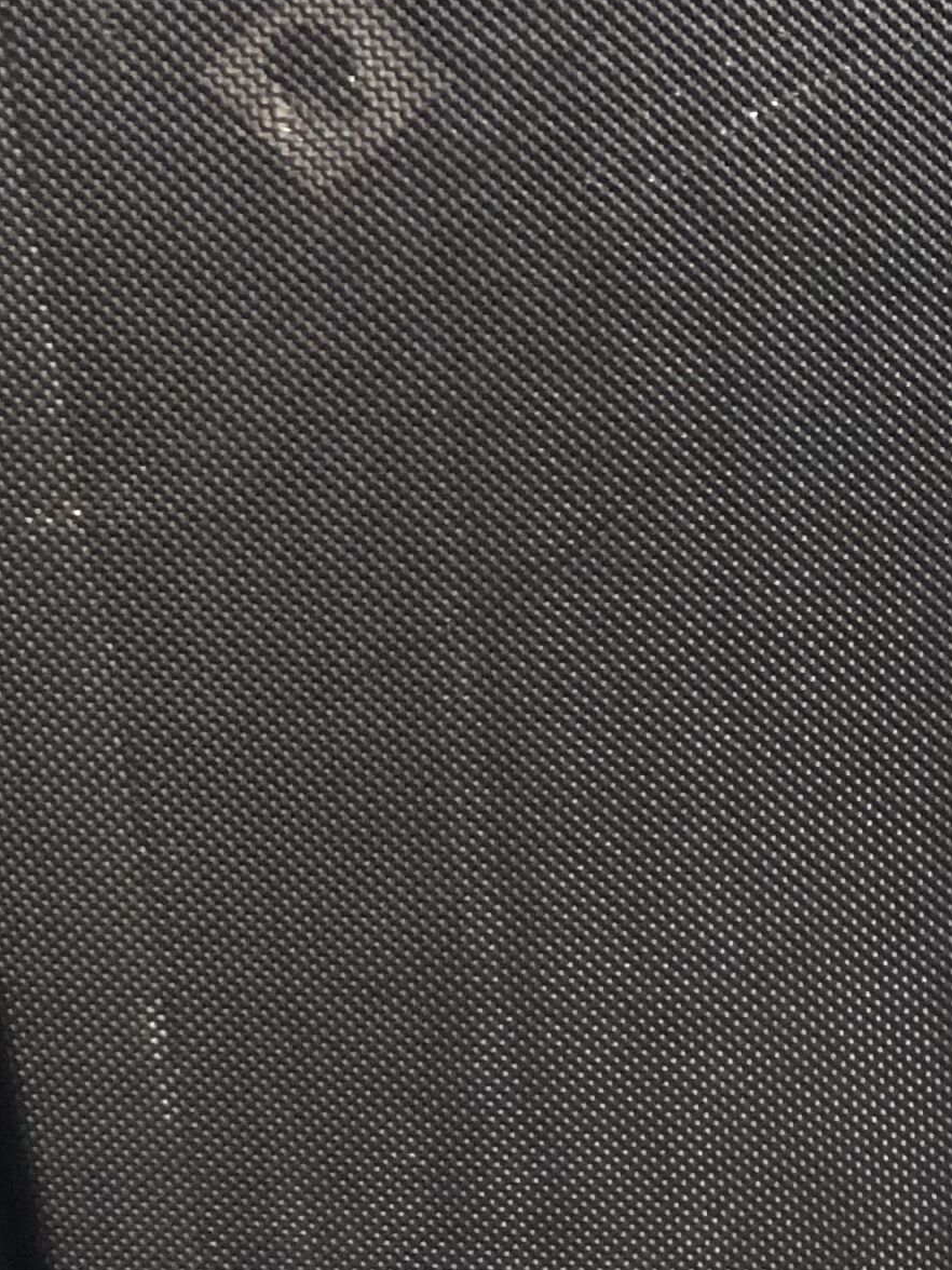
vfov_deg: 20.3
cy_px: 352
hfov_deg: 14.8
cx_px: 1216
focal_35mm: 96
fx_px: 3520
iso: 100
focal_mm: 3.99
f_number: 1.8
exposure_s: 1/5
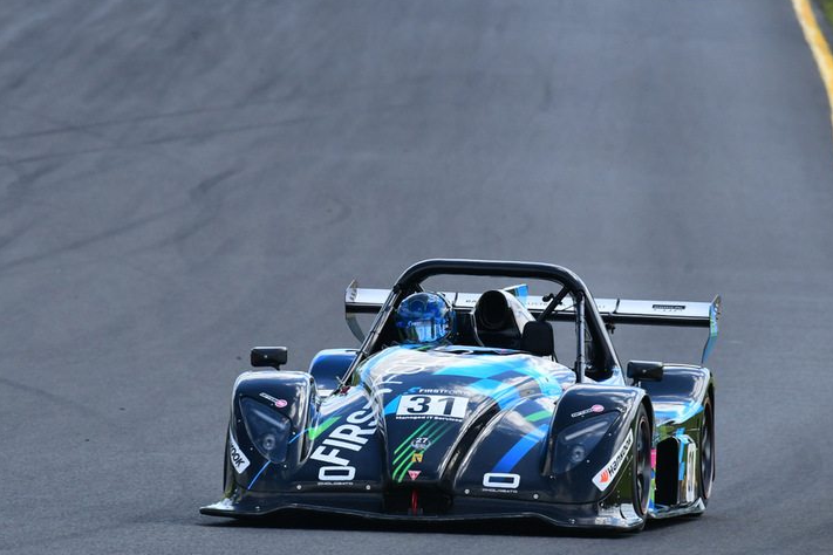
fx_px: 17191
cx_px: 445
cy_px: 287
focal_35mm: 743
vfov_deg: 1.9
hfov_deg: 2.8
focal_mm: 440
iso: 1000
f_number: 11
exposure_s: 1/640
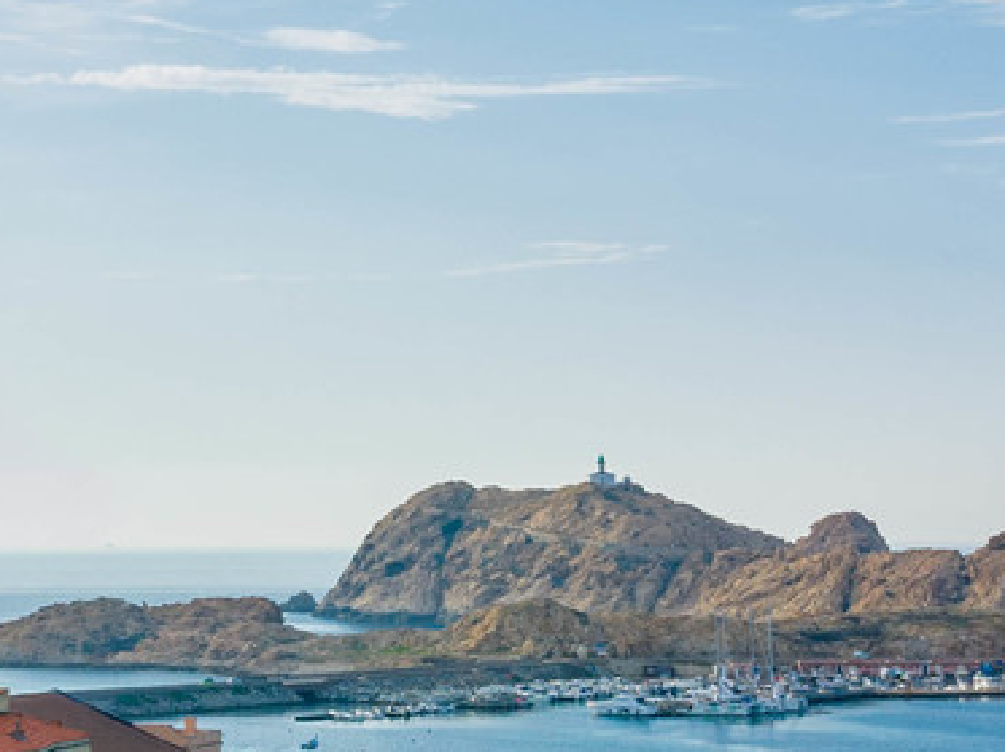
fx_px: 2987
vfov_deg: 14.3
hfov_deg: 19.0
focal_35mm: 103
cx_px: 283
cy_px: 566
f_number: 11
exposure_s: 1/120
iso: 100
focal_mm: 12.3
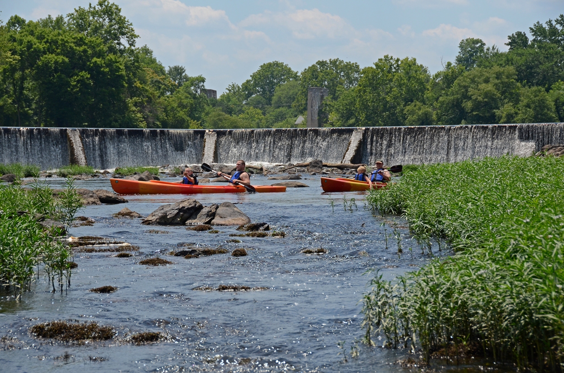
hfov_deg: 21.0
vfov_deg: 14.0
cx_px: 282
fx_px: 1524
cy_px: 186
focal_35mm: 98
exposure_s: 1/2000
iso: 400
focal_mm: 65
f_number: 8
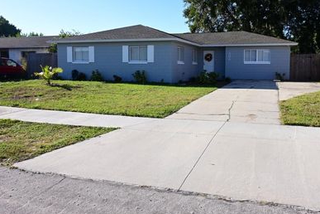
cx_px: 186
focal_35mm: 31
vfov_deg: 42.1
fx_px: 276
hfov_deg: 60.0
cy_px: 84
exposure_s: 1/400
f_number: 10
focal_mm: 16
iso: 400
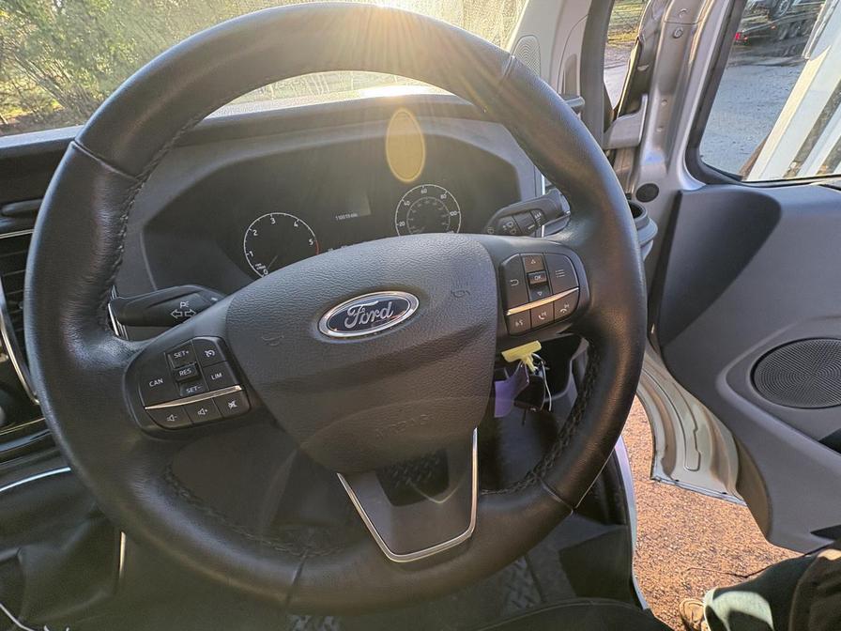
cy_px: 316
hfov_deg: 102.1
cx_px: 420
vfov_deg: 85.7
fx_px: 340
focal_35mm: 14
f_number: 2.2
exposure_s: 1/99
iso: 100
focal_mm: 2.22
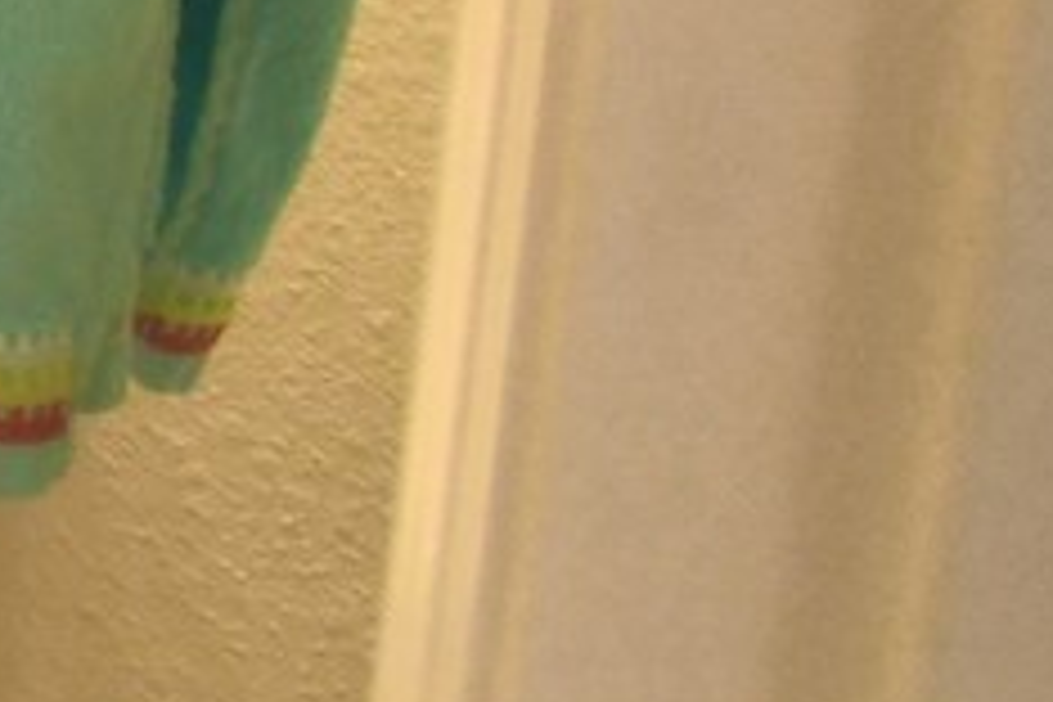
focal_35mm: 109
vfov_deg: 9.9
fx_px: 3188
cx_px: -2590
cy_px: -1298
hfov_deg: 9.7
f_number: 4.5
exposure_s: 1/100
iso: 400
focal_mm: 10
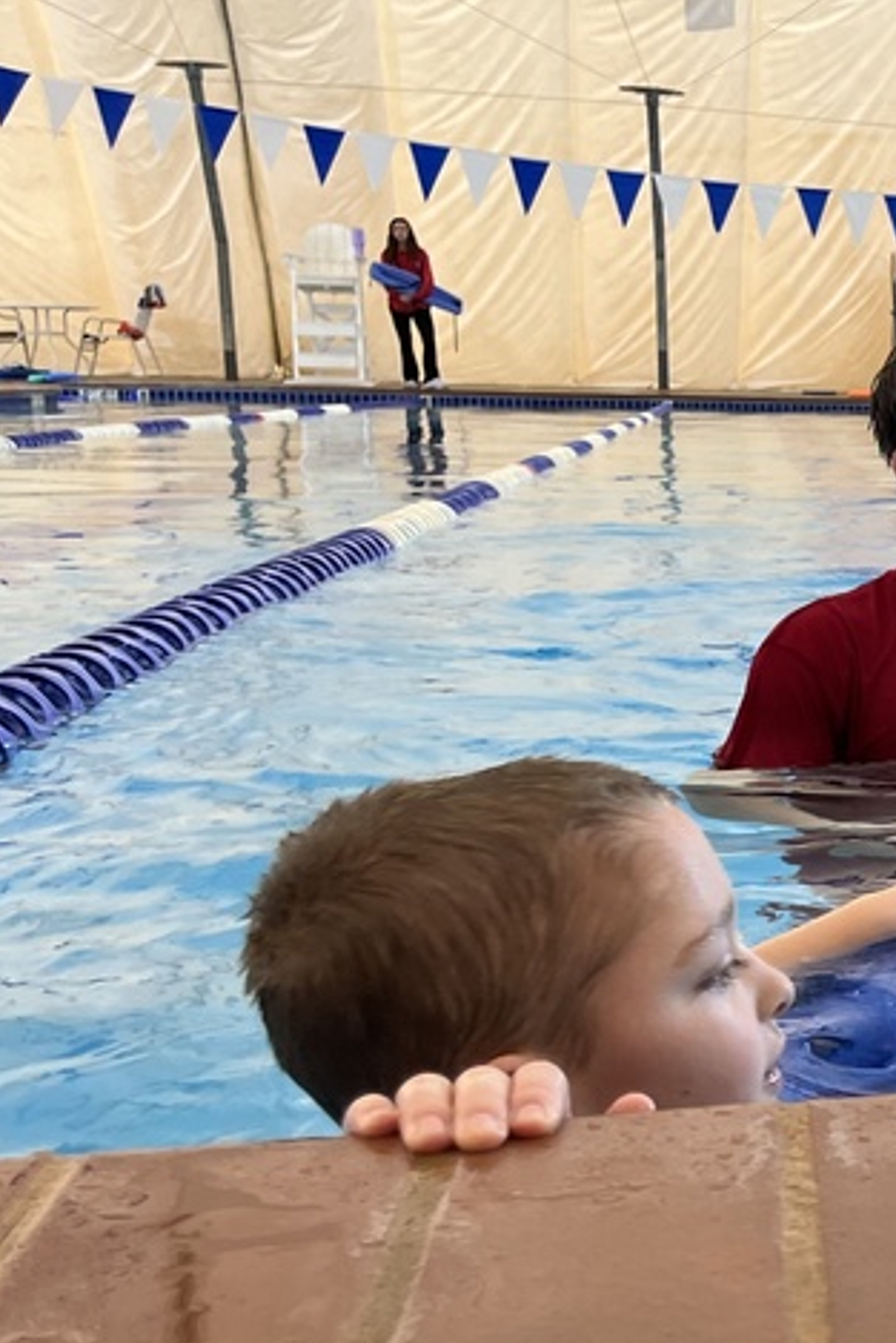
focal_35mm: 59
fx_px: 2201
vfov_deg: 33.8
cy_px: 813
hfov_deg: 19.2
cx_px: 1460
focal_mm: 5.1
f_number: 1.6
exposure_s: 1/60
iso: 80
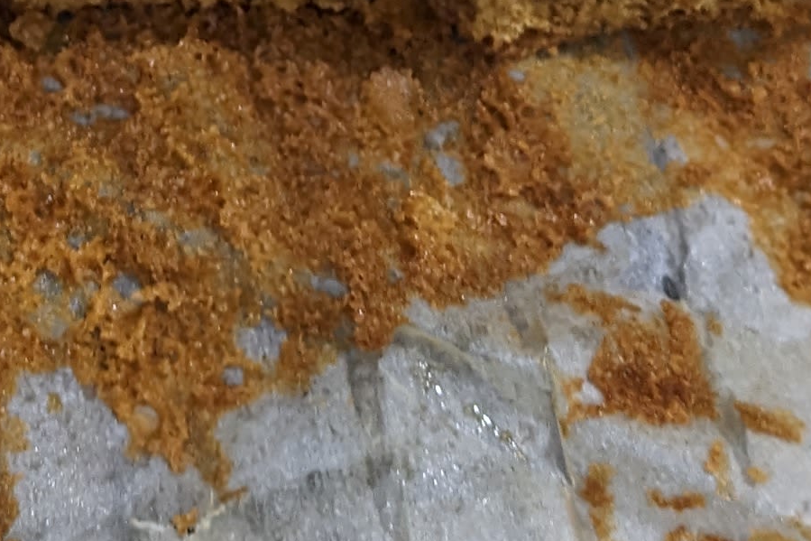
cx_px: 134
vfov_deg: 10.5
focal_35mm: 126
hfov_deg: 16.1
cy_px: -237
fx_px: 2838
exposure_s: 1/50
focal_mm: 4.4
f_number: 1.7
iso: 182
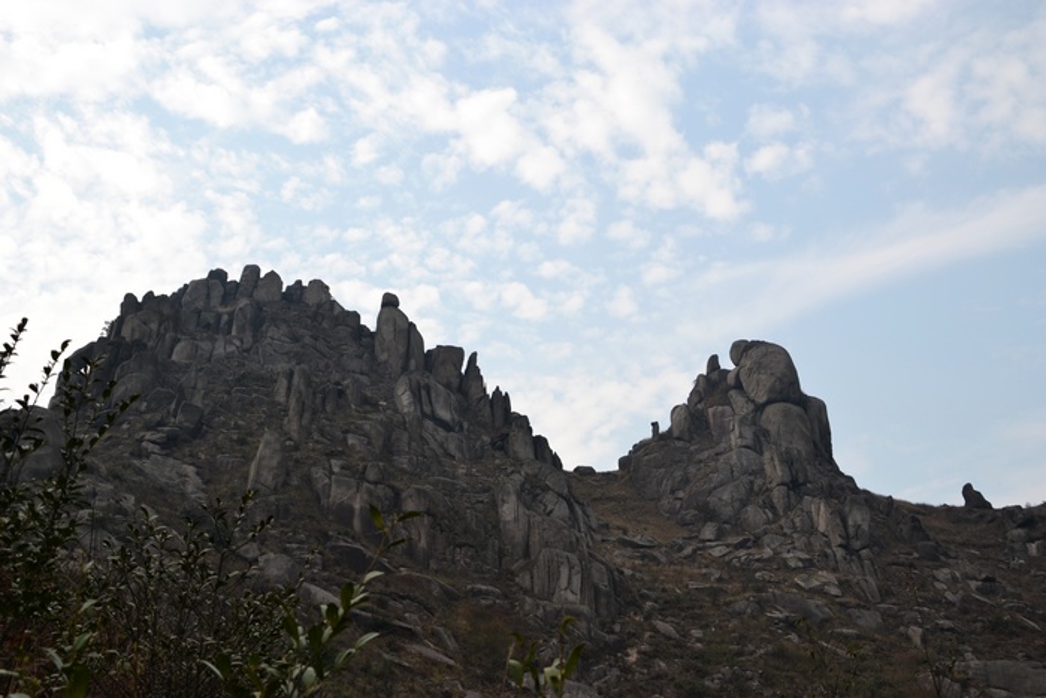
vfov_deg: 29.9
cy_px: 349
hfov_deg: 43.6
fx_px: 1308
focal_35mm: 45
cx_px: 523
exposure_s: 1/200
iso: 100
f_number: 7.1
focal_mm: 30
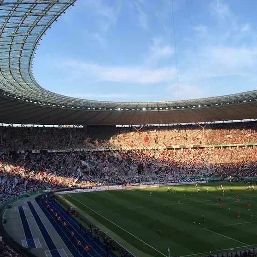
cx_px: 182
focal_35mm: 47
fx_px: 395
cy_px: 160
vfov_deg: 35.9
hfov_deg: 35.5
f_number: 2.2
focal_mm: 4.15
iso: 25
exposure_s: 1/668
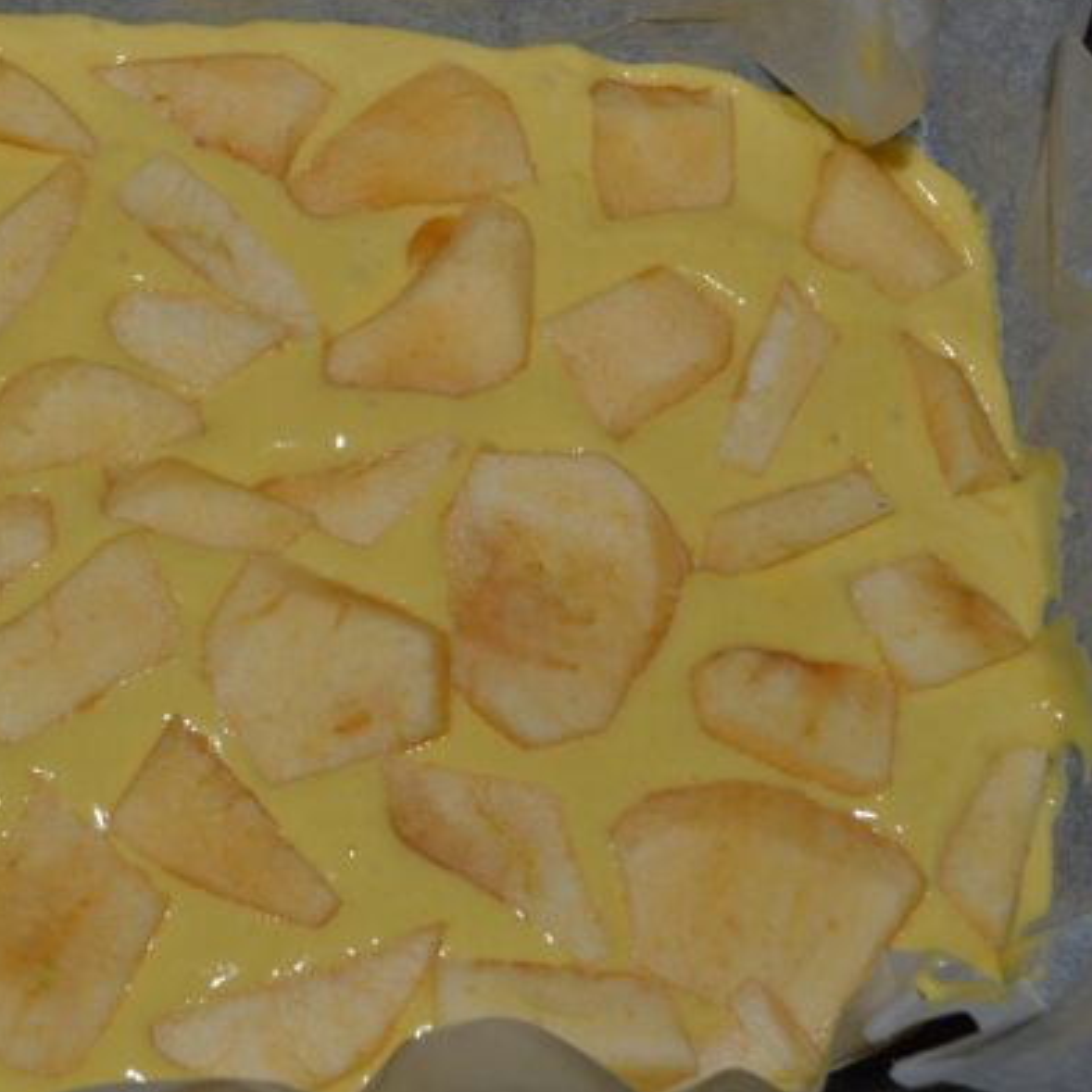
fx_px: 2106
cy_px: 515
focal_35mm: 59
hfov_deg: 28.4
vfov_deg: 29.1
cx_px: 200
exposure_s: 1/60
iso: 100
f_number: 8
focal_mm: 26
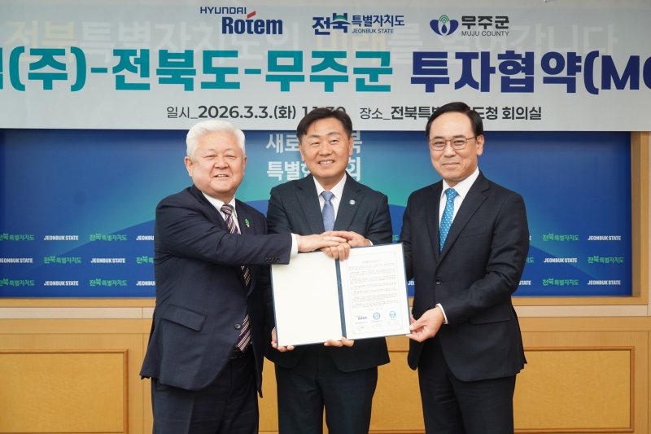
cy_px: 217
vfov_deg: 26.5
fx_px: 922
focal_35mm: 51
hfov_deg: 38.9
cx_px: 326
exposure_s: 1/160
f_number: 4
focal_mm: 51
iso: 1250
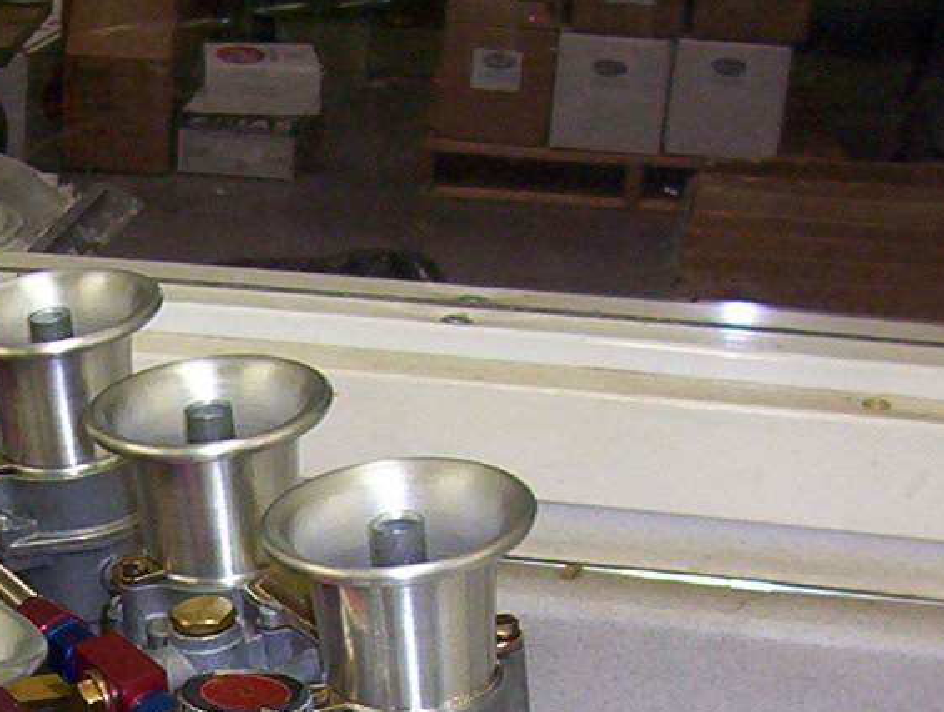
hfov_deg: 15.4
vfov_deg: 11.6
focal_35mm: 124
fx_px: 3389
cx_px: -103
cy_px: 997
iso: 140
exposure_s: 1/60
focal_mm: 5.77
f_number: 2.73
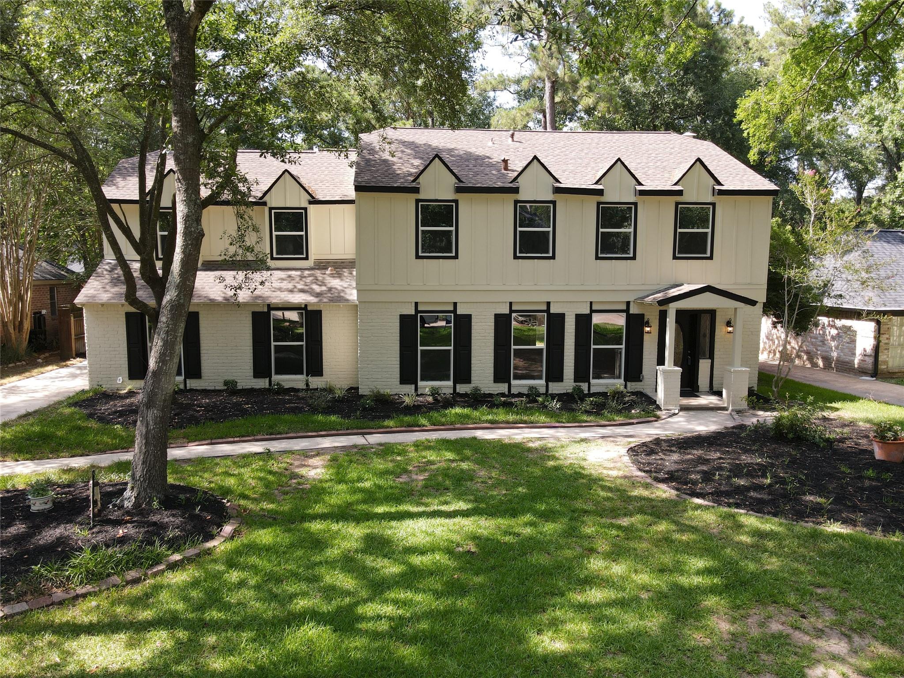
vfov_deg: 56.8
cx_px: 452
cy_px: 339
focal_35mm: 24
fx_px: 627
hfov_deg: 71.6
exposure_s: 1/100
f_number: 2.8
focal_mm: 4.5
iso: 100
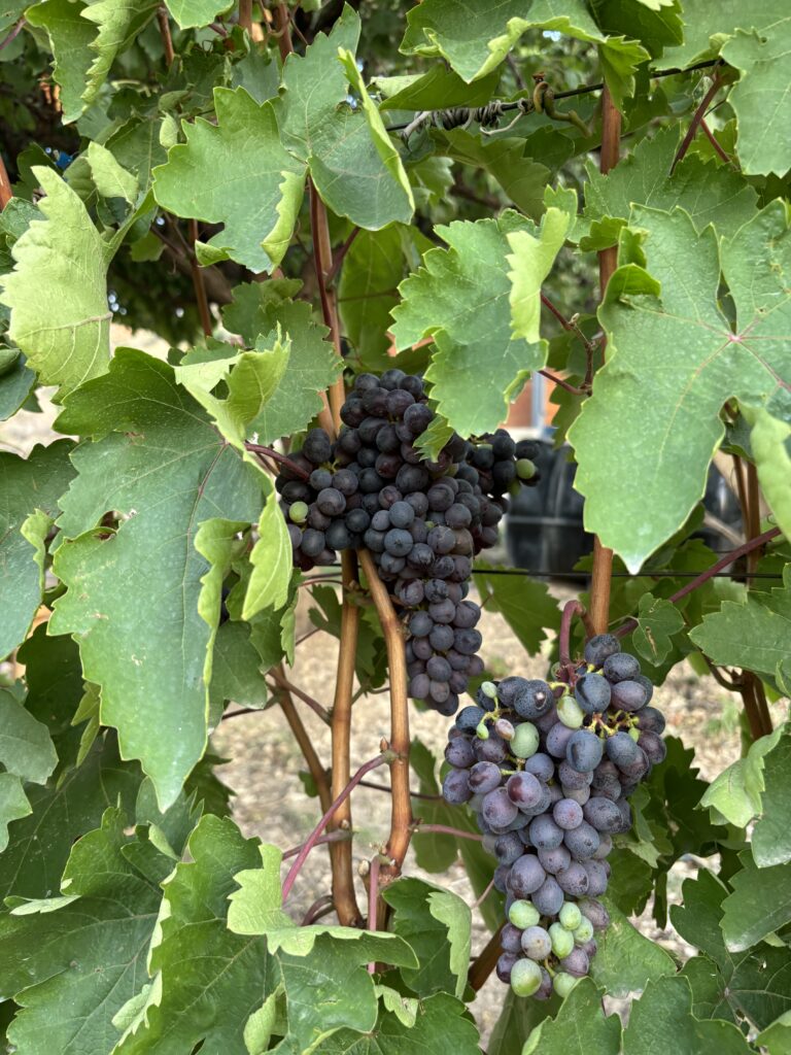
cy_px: 528
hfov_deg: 53.1
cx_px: 396
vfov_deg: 67.3
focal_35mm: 26
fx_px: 792
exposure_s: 1/121
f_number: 1.6
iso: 100
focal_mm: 5.96
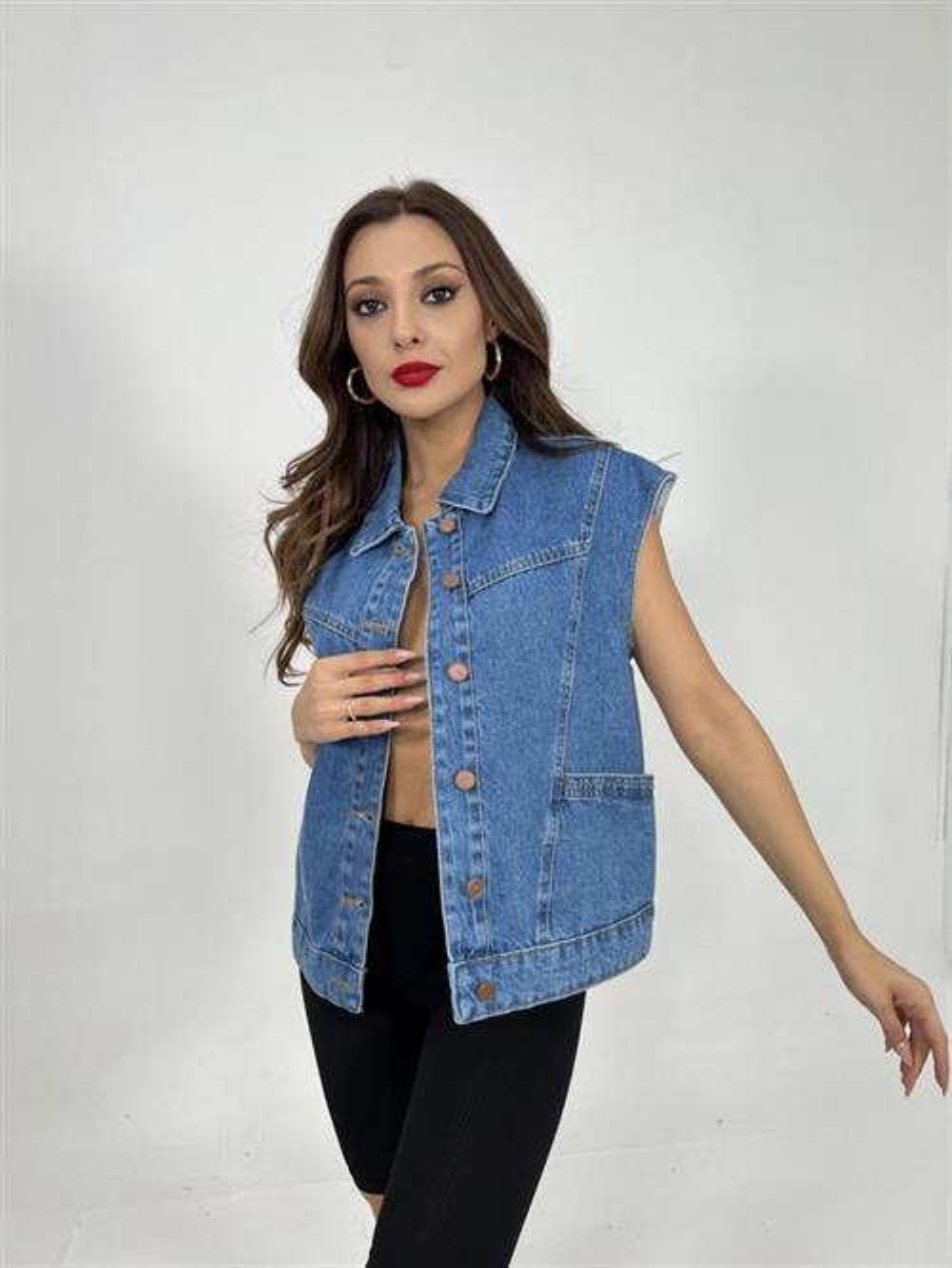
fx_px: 953
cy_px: 634
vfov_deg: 67.3
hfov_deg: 53.1
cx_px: 476
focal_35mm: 26
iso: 40
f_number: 1.5
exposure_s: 1/100
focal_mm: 5.7
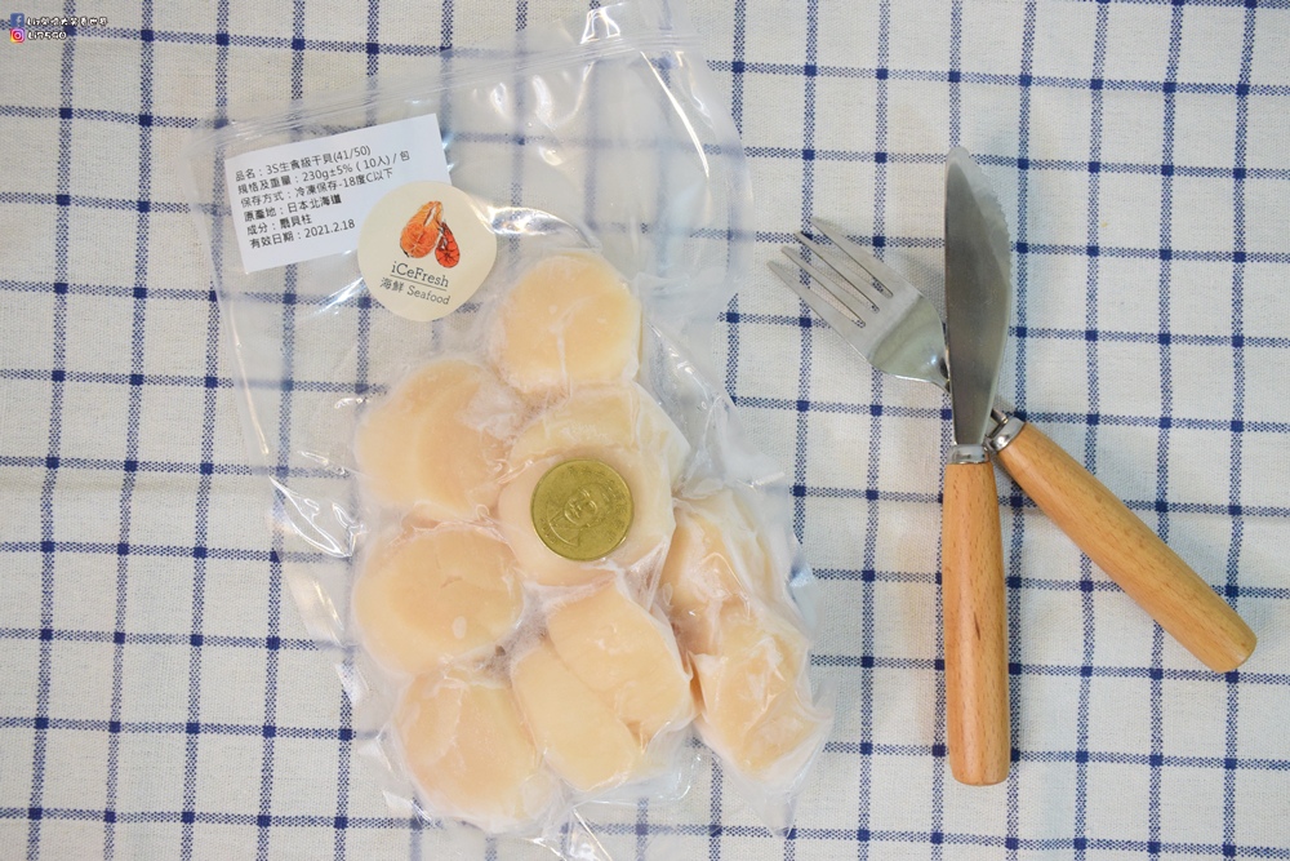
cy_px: 430
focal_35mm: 45
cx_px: 645
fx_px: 1613
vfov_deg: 29.9
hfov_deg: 43.6
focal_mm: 30
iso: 1600
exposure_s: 1/160
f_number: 6.3
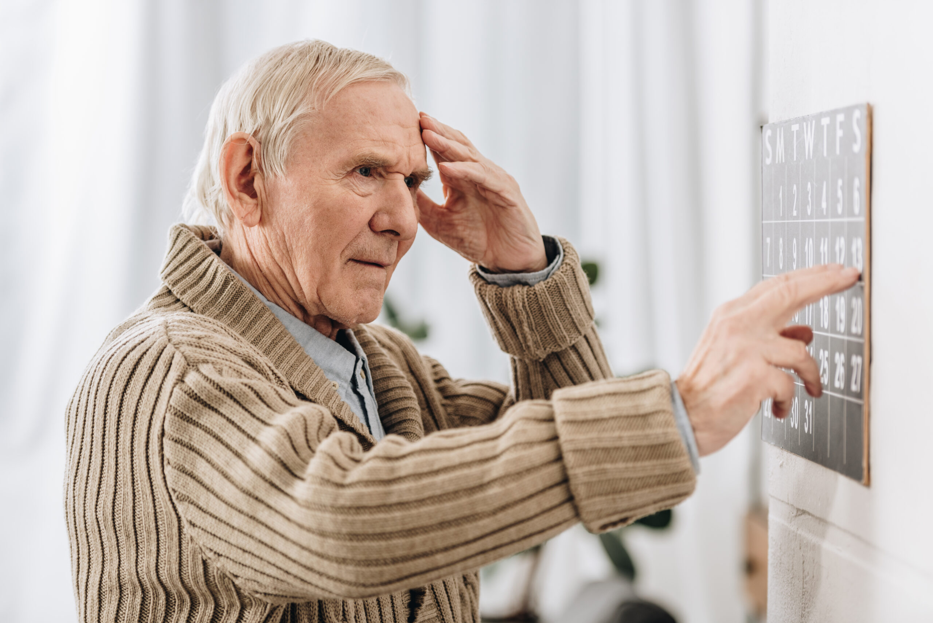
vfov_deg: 13.7
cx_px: 466
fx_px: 2593
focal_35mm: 100
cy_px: 312
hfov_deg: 20.4
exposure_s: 1/200
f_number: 3.2
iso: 125
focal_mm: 100
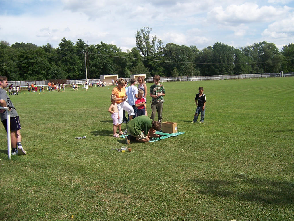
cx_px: 147
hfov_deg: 55.4
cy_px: 110
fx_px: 280
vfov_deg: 42.9
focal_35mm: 33
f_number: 3.4
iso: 80
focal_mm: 5.5
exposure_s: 1/1000
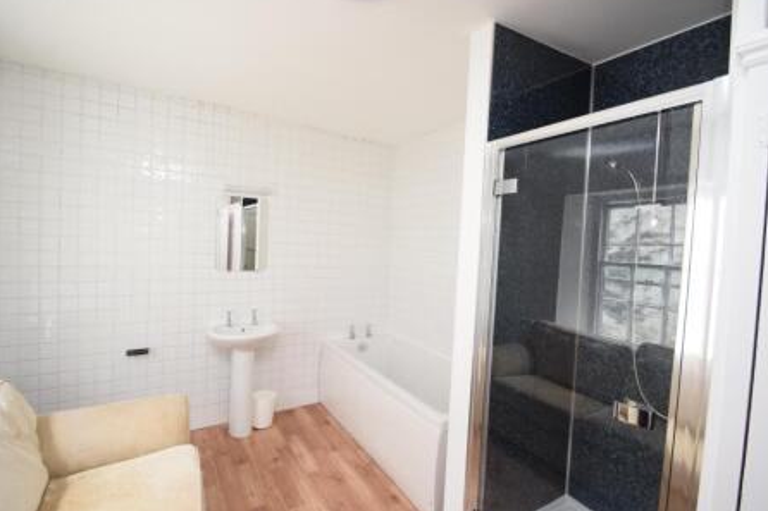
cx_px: 379
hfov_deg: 96.8
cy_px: 249
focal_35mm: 16
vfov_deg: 73.7
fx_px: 341
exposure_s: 1/100
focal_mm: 10
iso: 800
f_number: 5.6
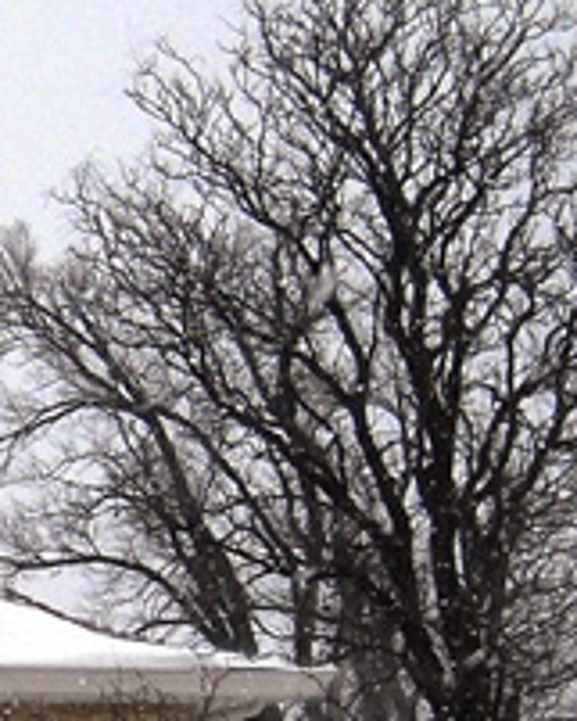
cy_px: 897
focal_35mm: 305
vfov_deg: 6.3
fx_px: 6506
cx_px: -452
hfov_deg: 5.0
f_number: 4.2
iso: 100
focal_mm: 12.3
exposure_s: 1/320
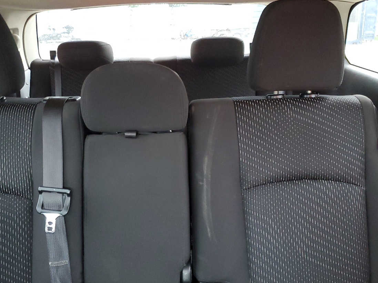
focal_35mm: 38
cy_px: 154
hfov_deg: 48.9
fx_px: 415
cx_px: 171
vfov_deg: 37.7
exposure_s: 1/40
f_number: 1.5
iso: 296
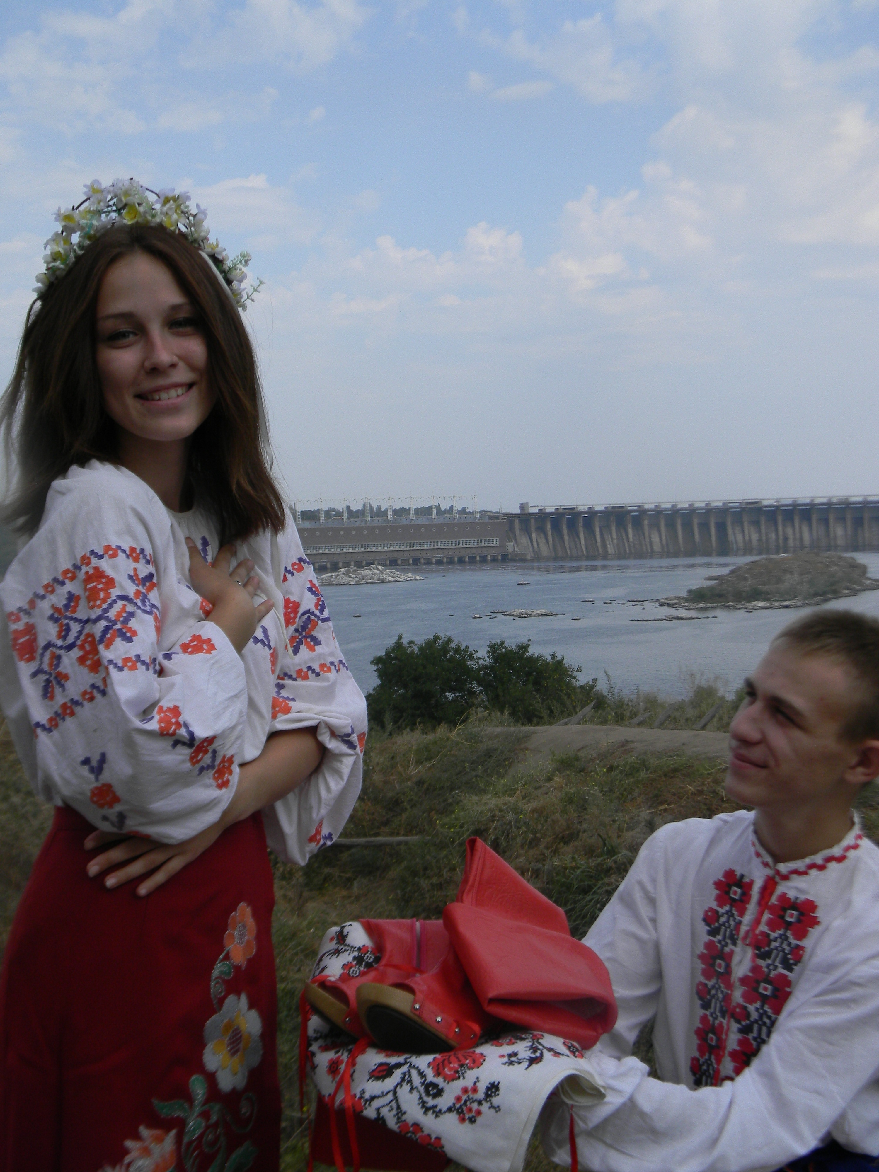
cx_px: 440
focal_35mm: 47
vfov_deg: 40.4
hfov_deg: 30.9
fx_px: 1591
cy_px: 586
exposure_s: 1/747
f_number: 3.9
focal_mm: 8.6
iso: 80
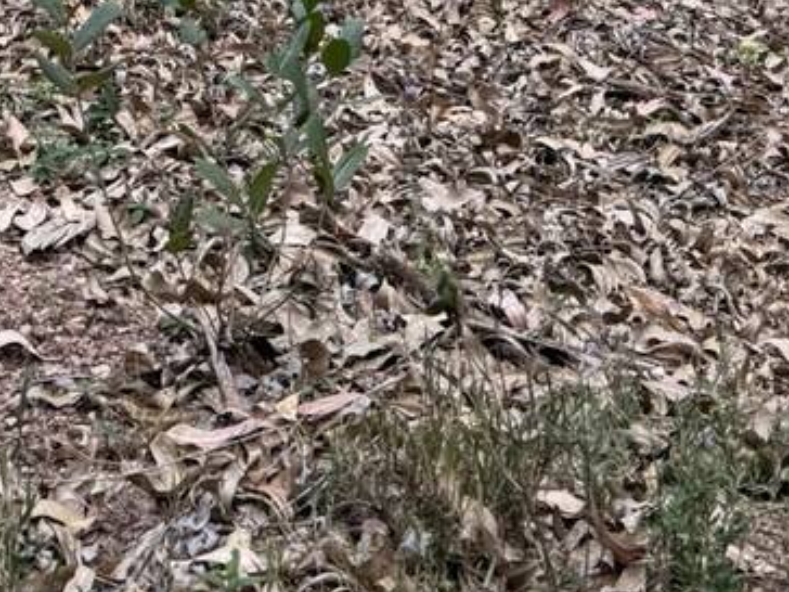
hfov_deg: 20.6
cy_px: -568
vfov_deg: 13.5
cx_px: 368
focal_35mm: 95
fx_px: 2165
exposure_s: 1/955
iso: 100
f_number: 1.78
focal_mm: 6.76
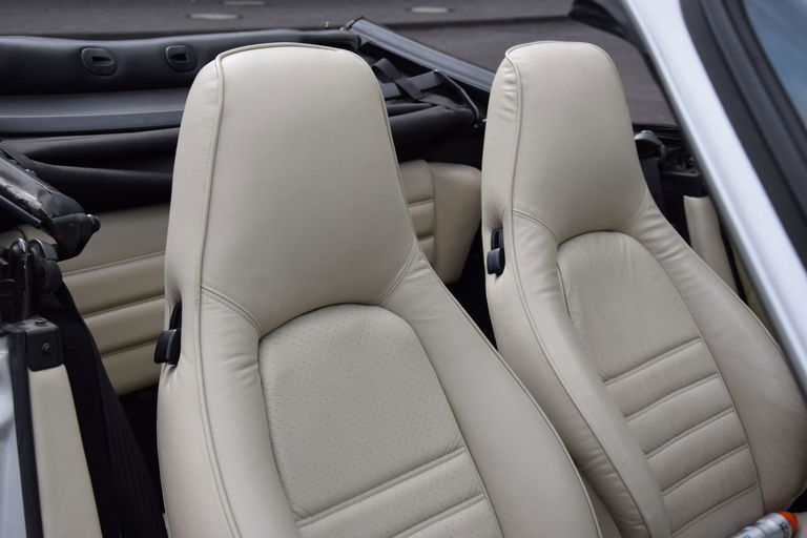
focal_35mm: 52
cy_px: 269
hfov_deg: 37.9
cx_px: 404
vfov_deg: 25.8
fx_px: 1177
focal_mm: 35
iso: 100
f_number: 6.3
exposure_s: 1/160
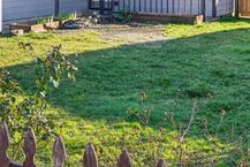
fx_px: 479
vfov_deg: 19.0
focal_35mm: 69
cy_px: -13
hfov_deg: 28.9
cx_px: 69
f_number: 8
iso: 400
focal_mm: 30
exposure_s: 1/320
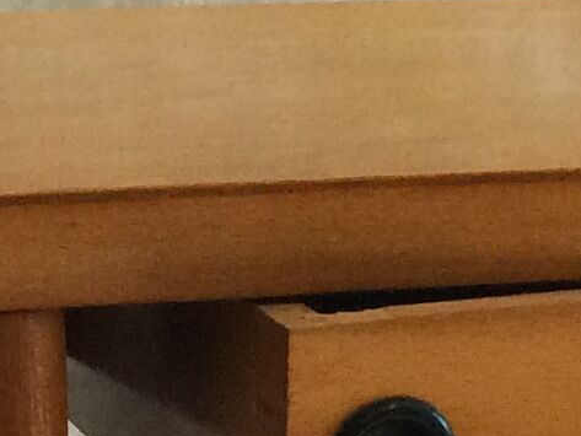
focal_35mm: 175
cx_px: -59
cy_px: 1158
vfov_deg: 7.7
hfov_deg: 11.1
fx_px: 2938
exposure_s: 1/25
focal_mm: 3.3
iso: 160
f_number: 2.4
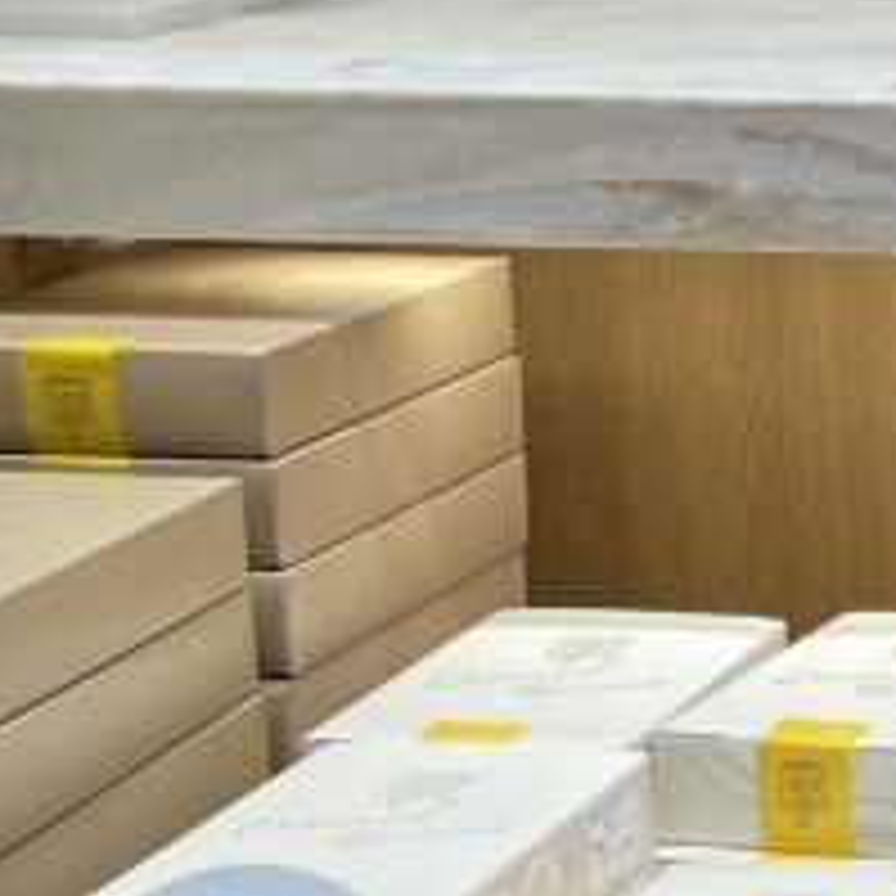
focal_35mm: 118
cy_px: 396
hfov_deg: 12.2
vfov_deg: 14.8
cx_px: 2044
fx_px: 3456
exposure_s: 1/100
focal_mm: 4.2
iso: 32
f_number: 1.6
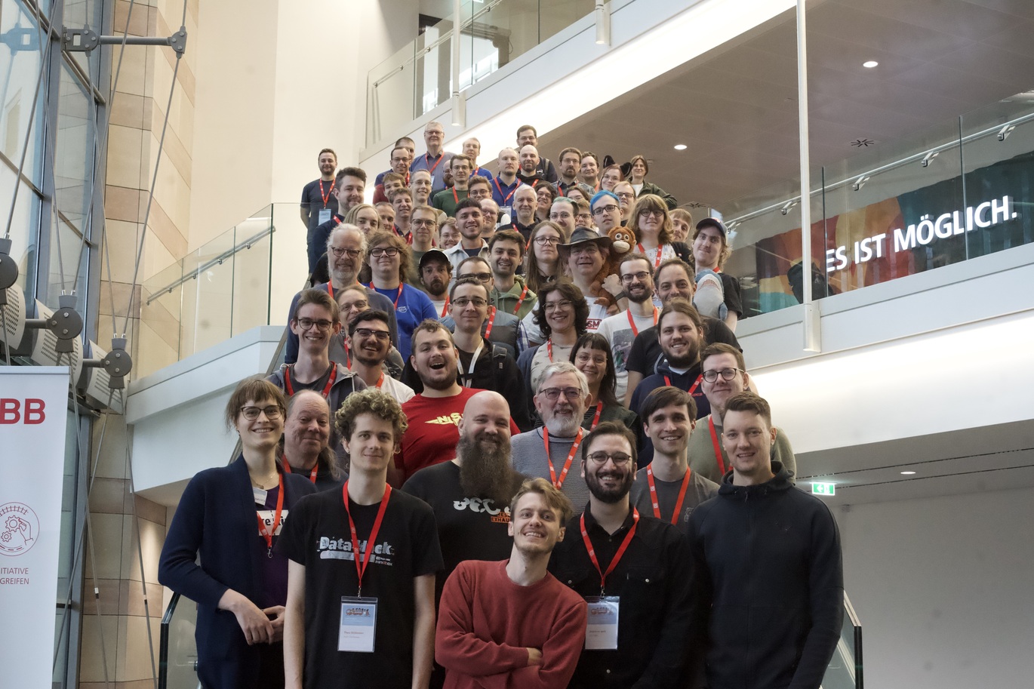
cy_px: 344
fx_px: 1436
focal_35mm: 50
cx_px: 517
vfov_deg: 27.0
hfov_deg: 39.6
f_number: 9
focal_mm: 50
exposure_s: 1/125
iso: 12800
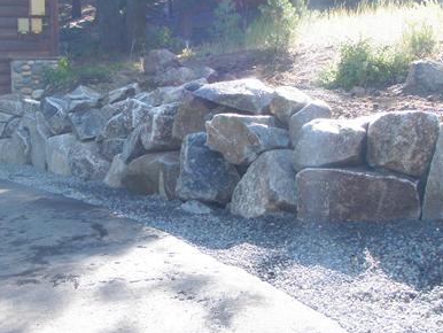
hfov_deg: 30.7
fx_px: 807
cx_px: 201
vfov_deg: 23.3
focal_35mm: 63
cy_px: 145
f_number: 3.5
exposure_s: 1/100
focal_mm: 6.7
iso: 80
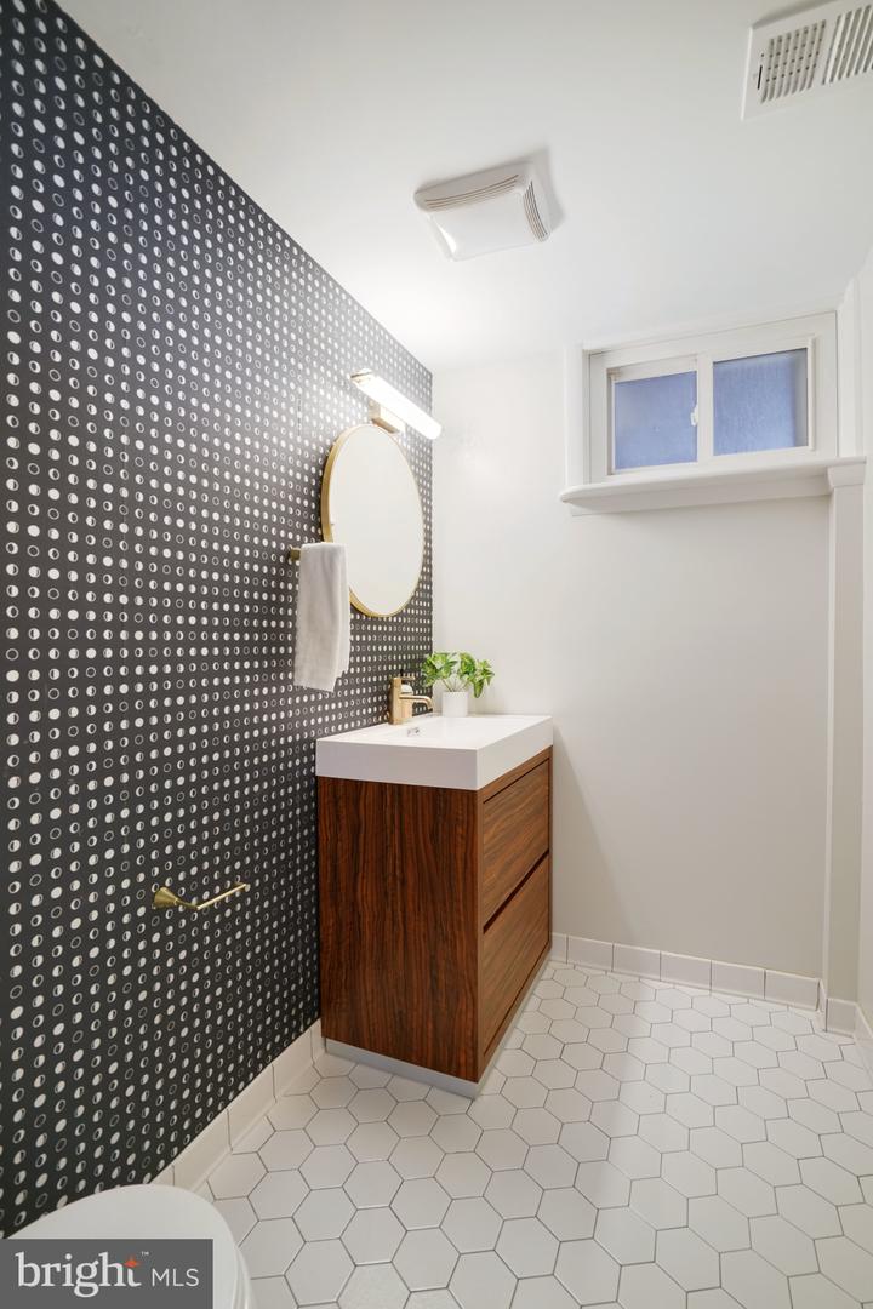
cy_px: 654
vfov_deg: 96.7
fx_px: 582
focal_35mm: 16
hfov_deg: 73.7
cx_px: 436
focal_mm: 16
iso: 1250
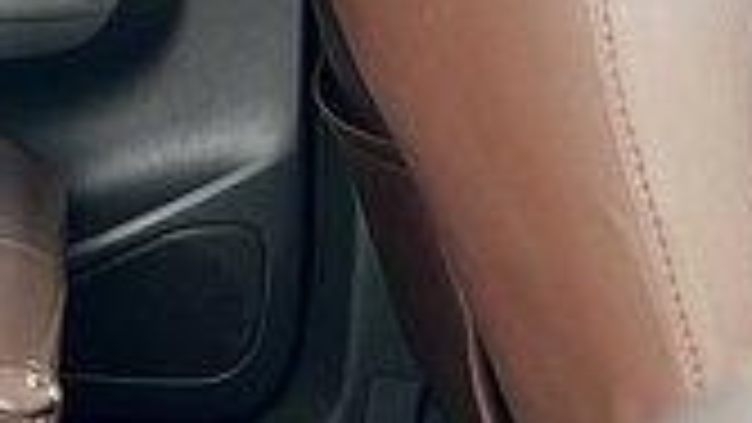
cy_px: 198
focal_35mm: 93
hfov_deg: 19.7
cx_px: -401
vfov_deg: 13.0
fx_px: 1855
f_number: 1.5
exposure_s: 1/72
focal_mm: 5.7
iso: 125
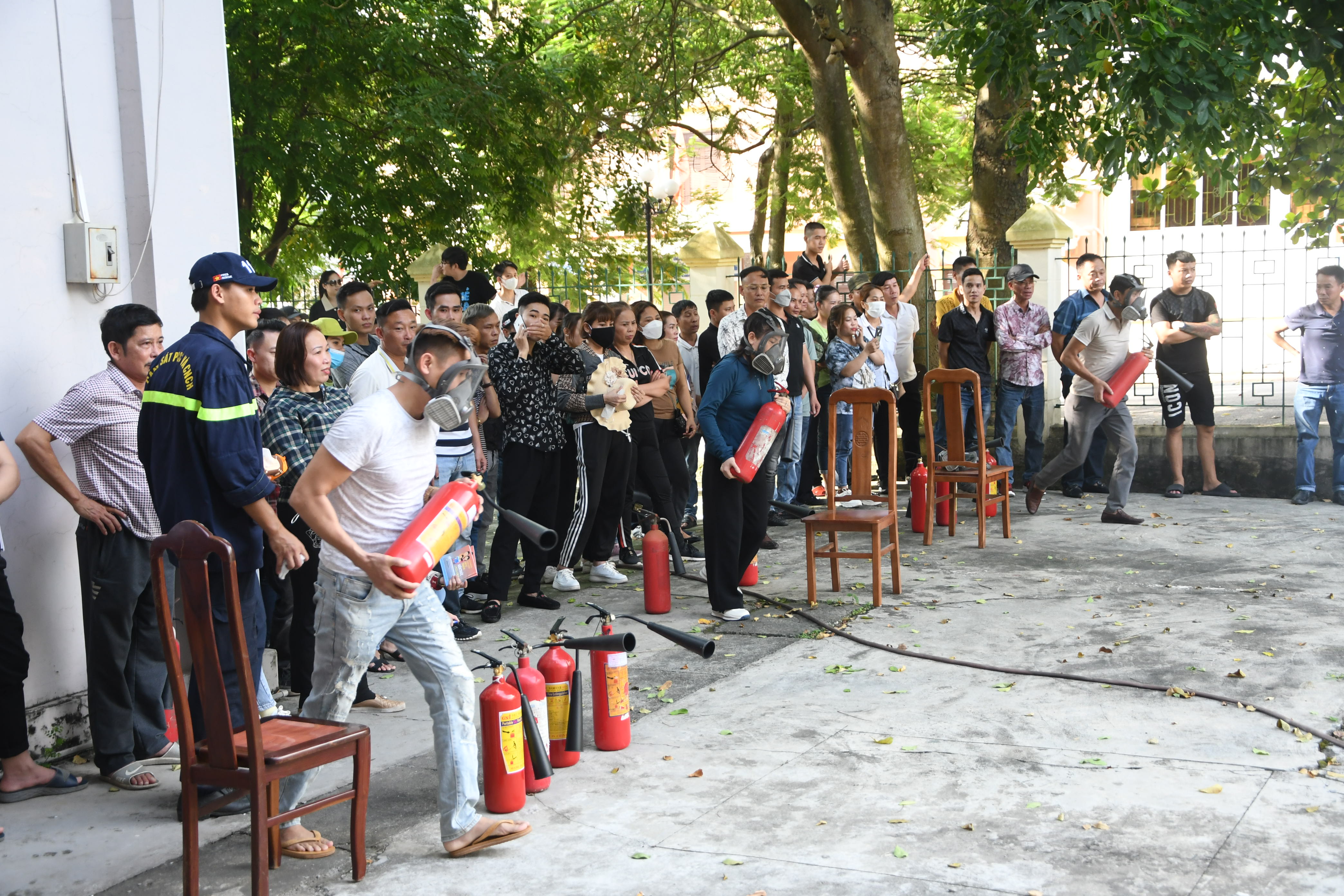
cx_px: 672
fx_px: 1904
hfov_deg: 38.9
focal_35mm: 51
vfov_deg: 26.5
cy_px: 448
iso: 640
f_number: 4.2
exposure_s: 1/200
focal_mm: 34
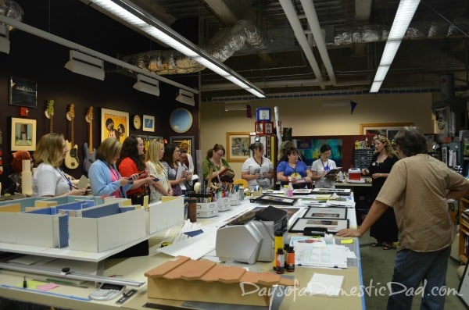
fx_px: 351
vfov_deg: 47.7
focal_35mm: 27
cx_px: 234
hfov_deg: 67.5
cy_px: 155
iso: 400
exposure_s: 1/80
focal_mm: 18
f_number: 4.5
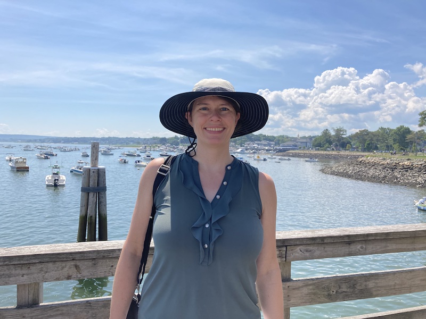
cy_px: 160
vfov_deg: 49.7
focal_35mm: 28
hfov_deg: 63.4
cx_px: 213
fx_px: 345
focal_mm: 3.99
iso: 20
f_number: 1.8
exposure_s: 1/2114
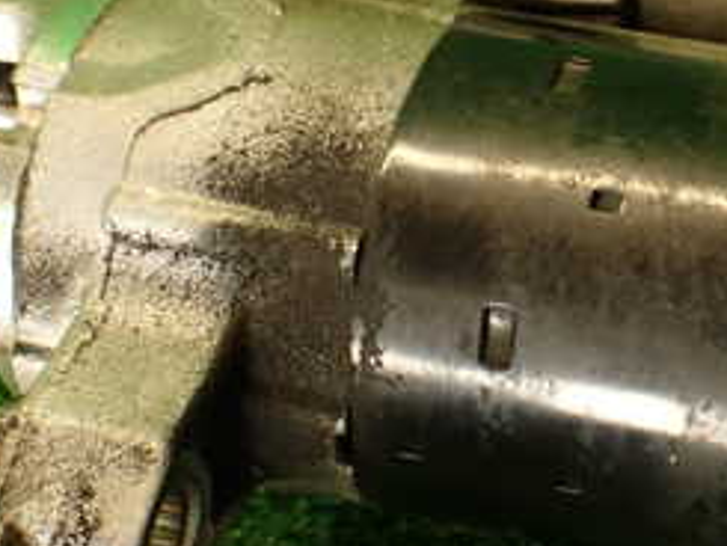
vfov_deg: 16.8
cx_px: 561
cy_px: 184
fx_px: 1849
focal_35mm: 88
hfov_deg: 22.0
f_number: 2.5
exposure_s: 1/40
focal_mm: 6.37
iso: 250
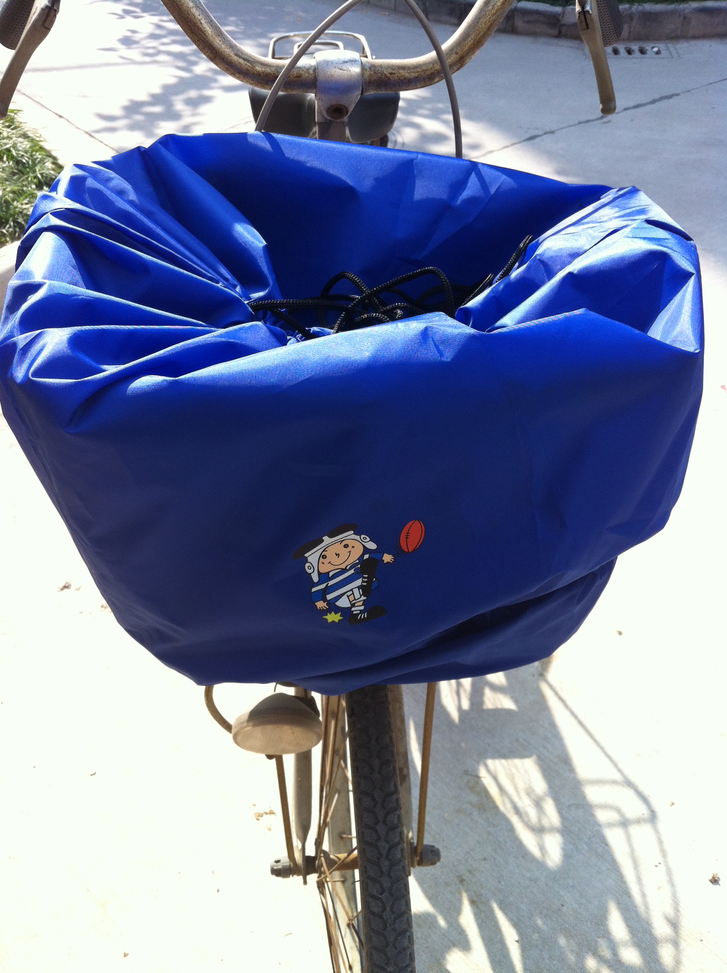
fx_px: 983
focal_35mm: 35
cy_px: 486
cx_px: 364
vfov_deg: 52.7
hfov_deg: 40.6
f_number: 2.8
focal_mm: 3.85
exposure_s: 1/331
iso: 80
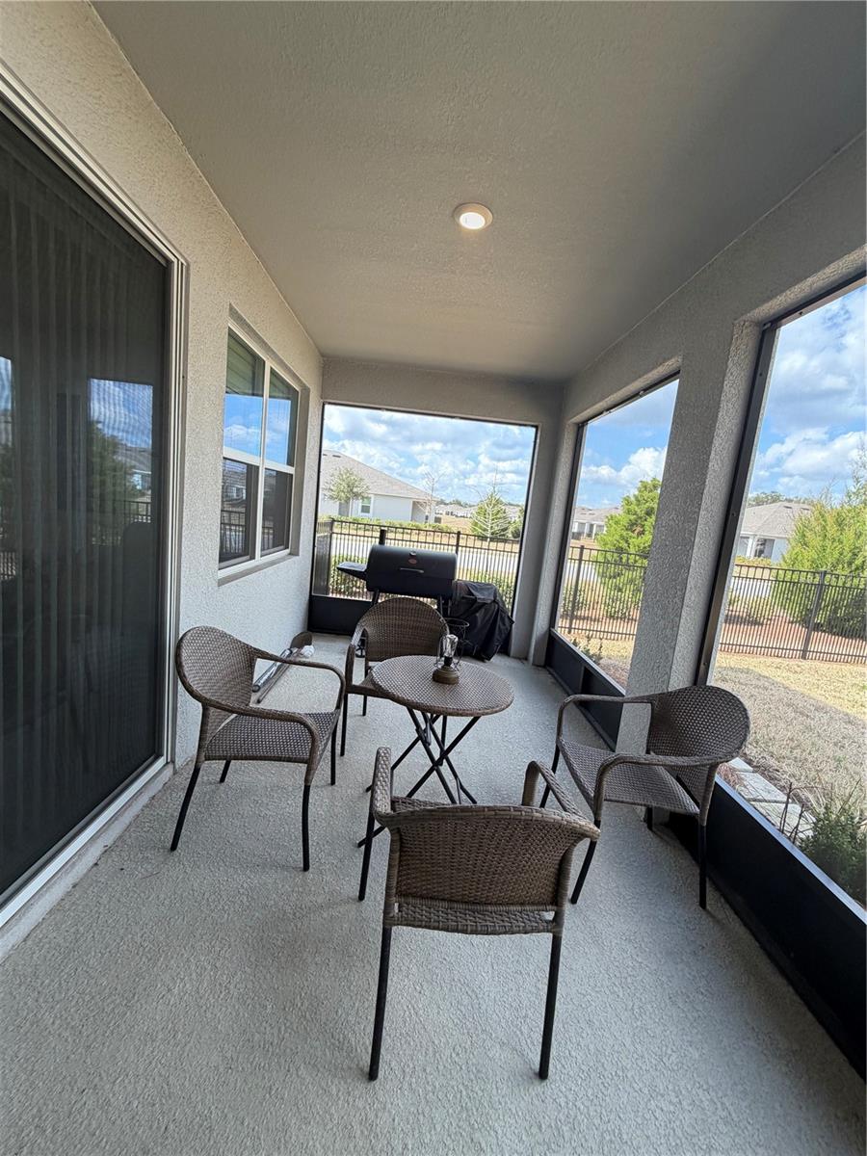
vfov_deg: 102.1
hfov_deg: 85.7
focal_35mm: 14
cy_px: 578
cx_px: 434
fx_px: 468
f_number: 2.2
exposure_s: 1/172
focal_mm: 2.22
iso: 50
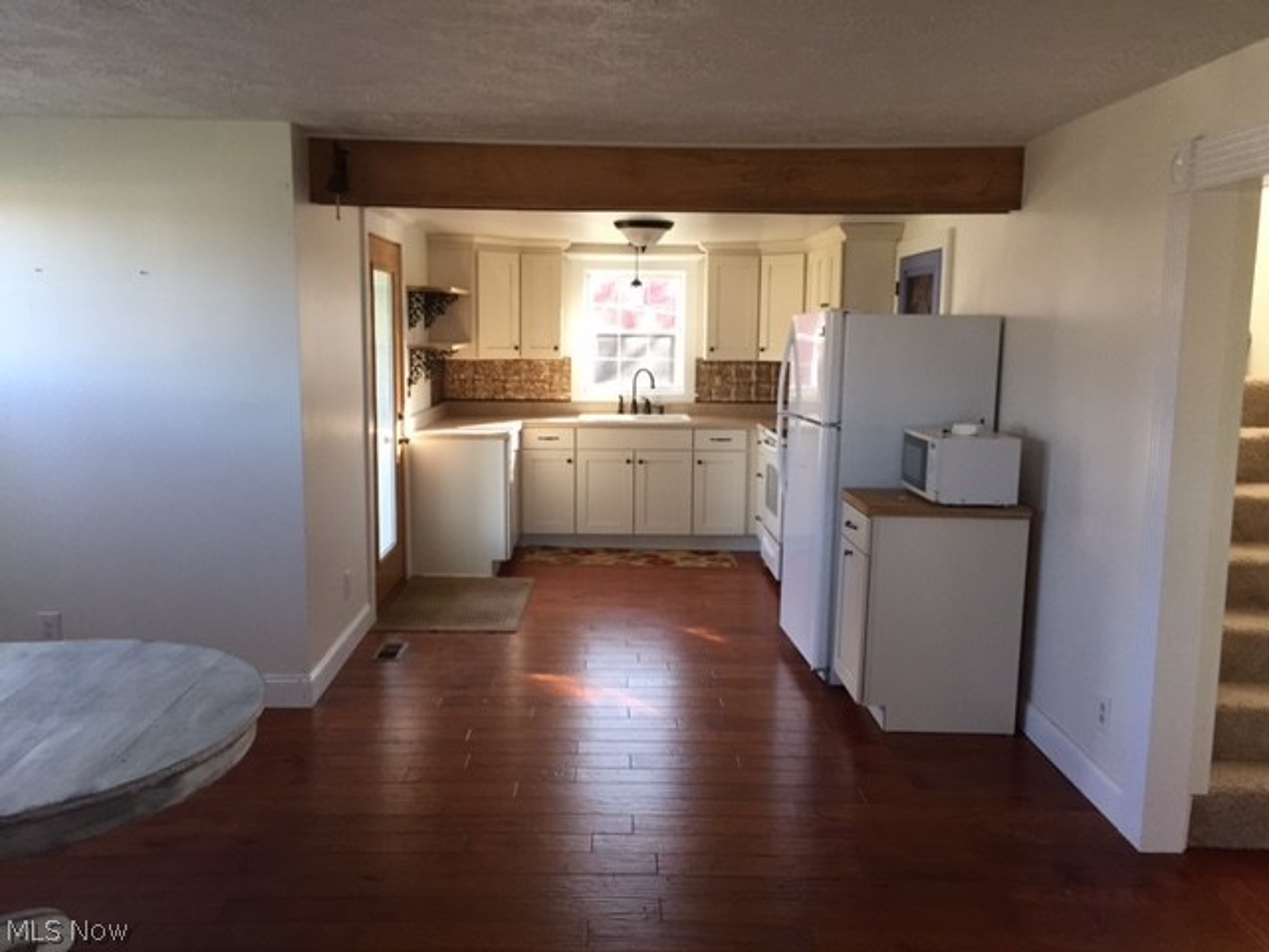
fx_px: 1063
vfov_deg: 48.2
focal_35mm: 29
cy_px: 476
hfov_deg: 61.7
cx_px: 634
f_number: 2.2
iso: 50
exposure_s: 1/30
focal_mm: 4.15
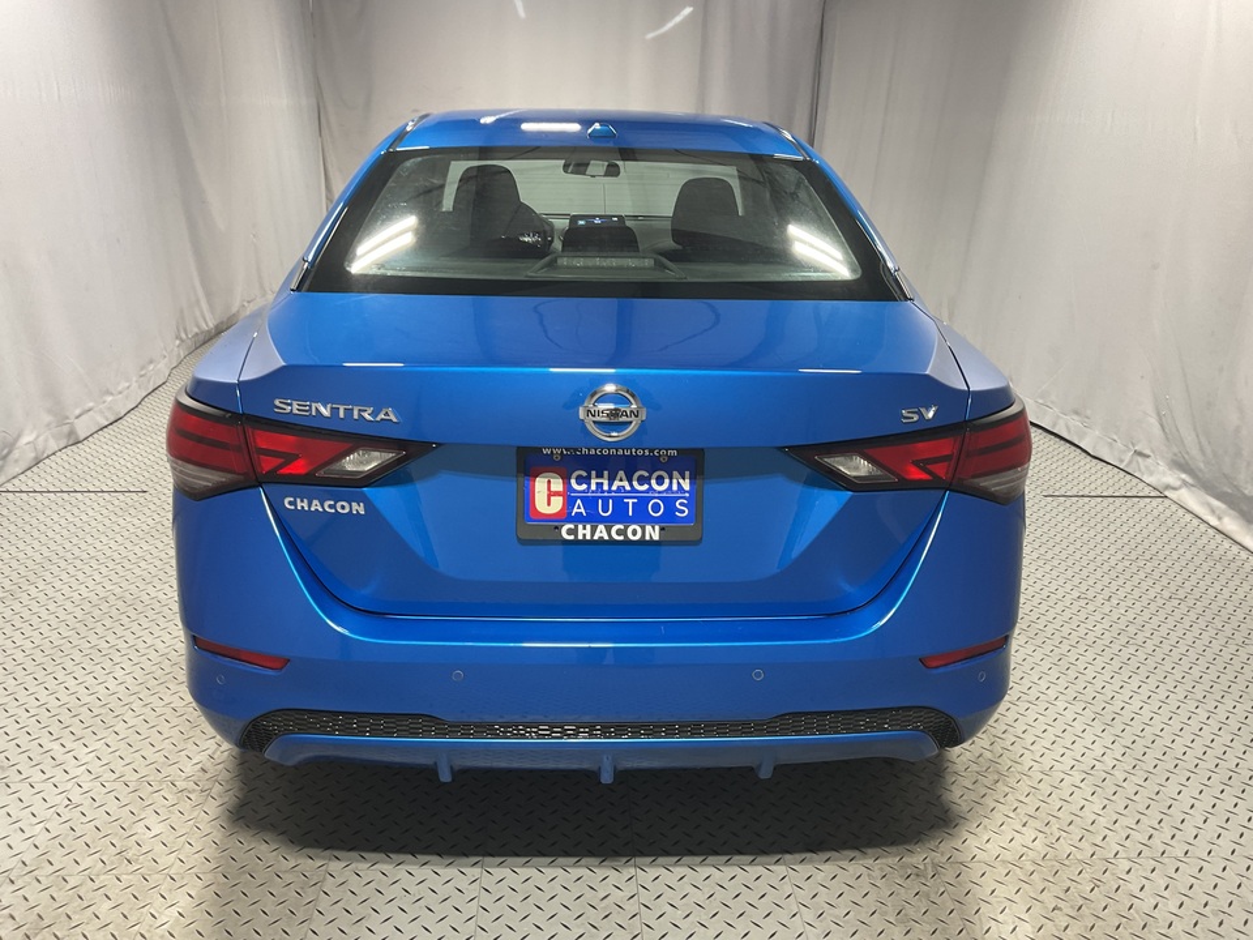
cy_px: 470
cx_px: 626
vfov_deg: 48.2
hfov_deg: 61.7
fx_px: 1050
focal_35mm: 29
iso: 50
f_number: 1.8
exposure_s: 1/50
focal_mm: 3
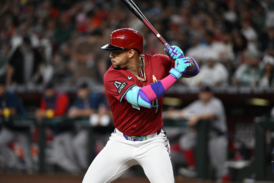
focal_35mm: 380
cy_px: 92
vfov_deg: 3.6
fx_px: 2892
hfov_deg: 5.4
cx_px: 137
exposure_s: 1/2500
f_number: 4
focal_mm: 380
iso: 8000
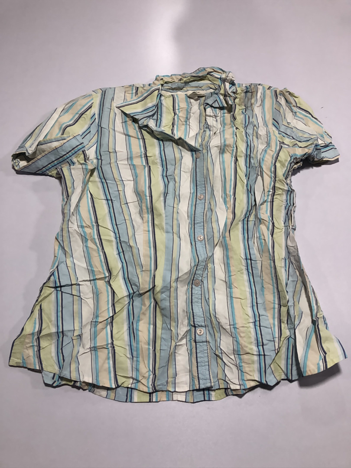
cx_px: 176
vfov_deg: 63.4
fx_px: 379
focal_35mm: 28
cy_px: 234
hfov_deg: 49.7
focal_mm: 4
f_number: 1.8
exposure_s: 1/100
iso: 32
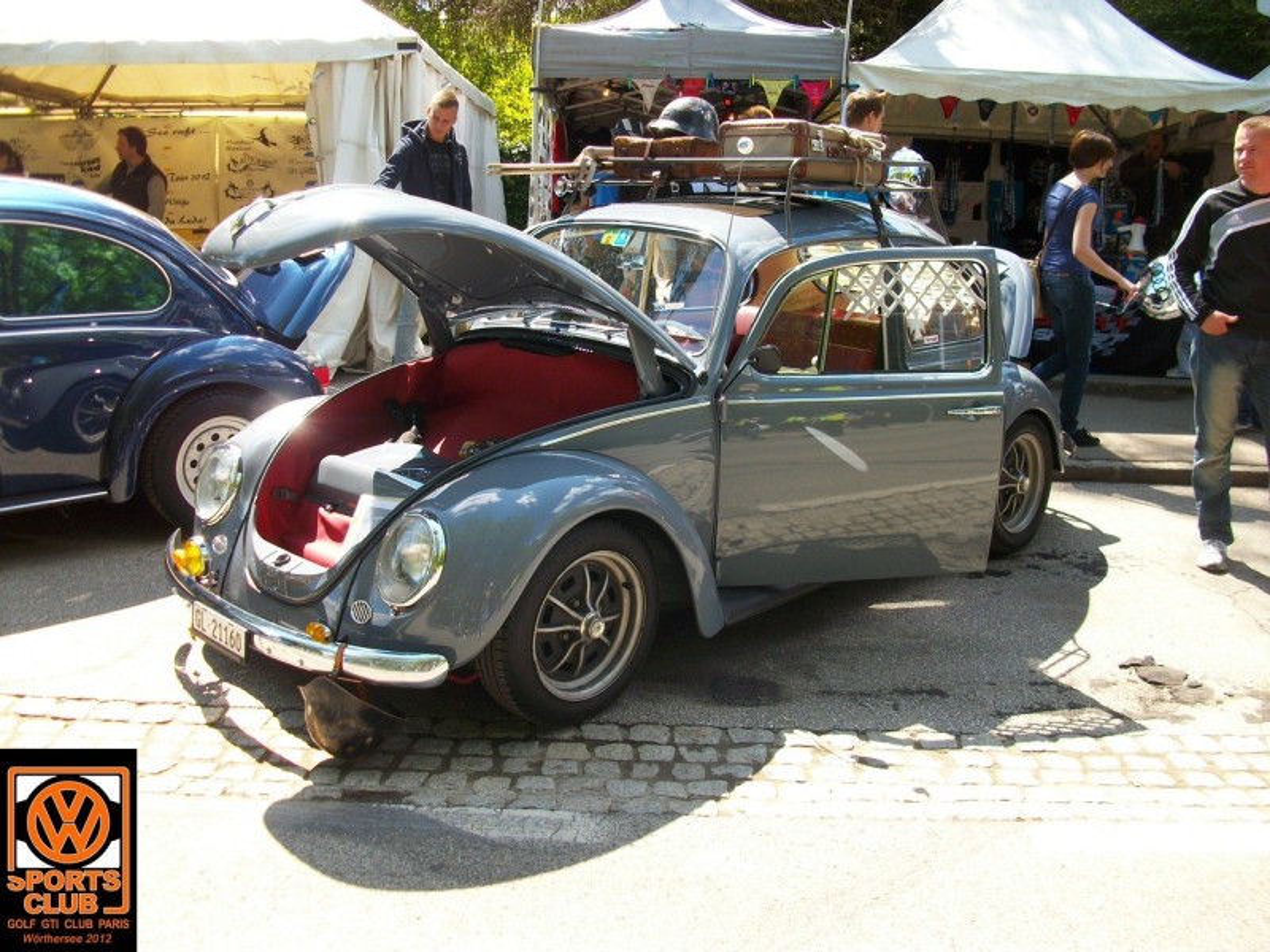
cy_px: 476
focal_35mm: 34
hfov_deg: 54.0
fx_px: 1247
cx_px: 635
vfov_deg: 41.8
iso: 80
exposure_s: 1/272
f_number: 2.9
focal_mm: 5.7
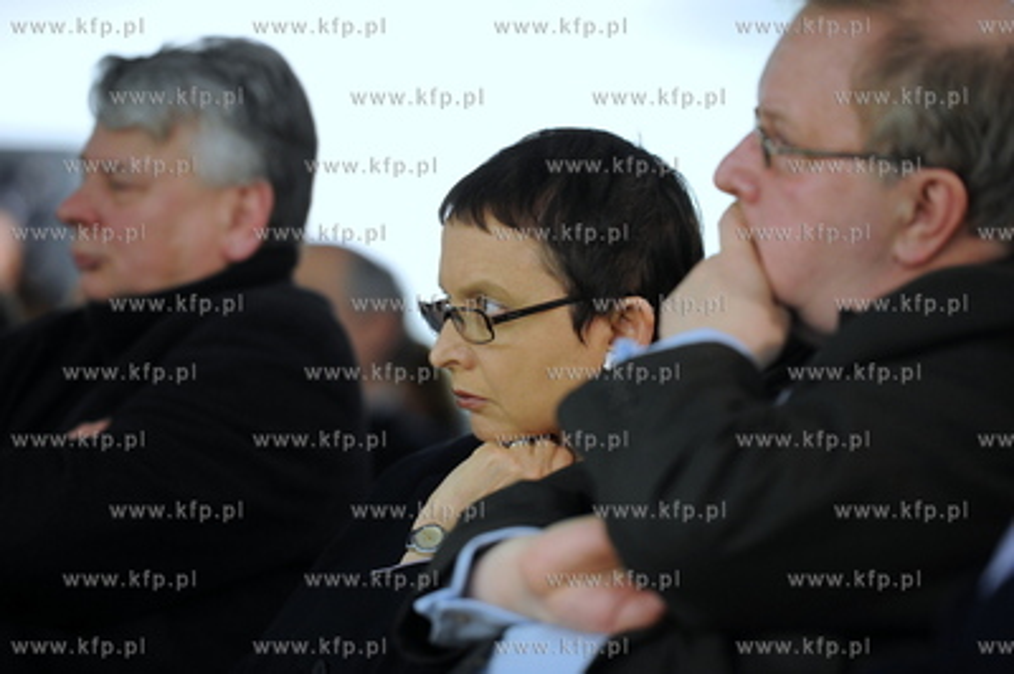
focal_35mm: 200
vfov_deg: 6.9
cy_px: 337
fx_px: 5629
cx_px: 507
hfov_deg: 10.3
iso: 3200
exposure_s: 1/160
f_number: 2.8
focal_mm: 200
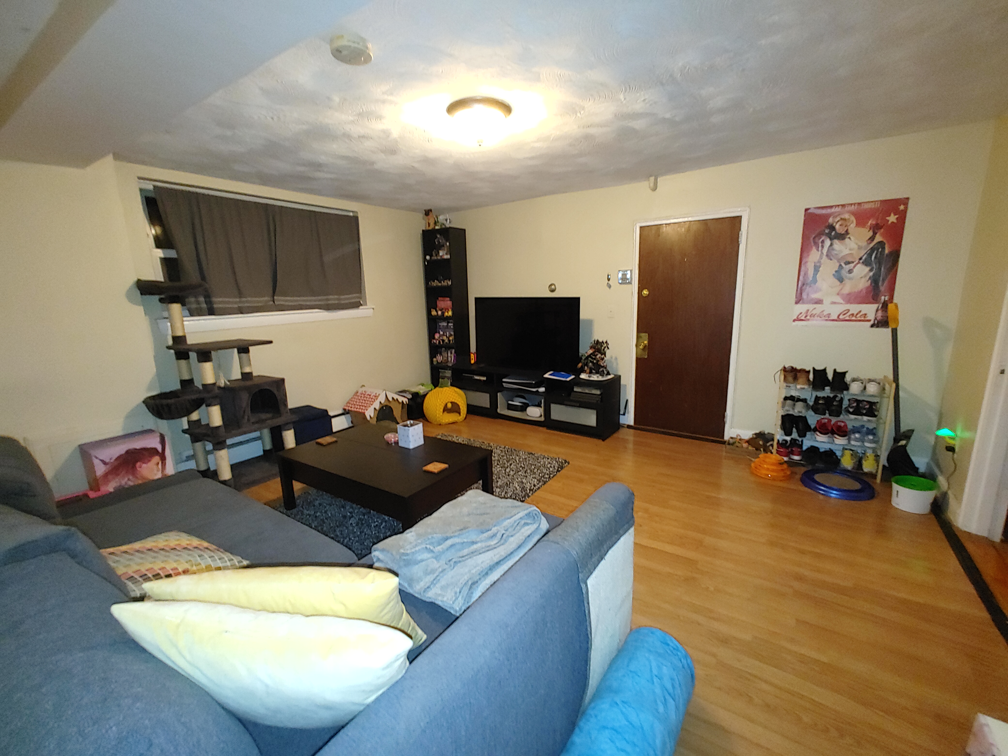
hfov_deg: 98.2
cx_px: 504
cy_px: 378
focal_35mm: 15
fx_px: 437
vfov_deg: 81.7
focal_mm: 1.78
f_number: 1.9
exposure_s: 1/10
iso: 300
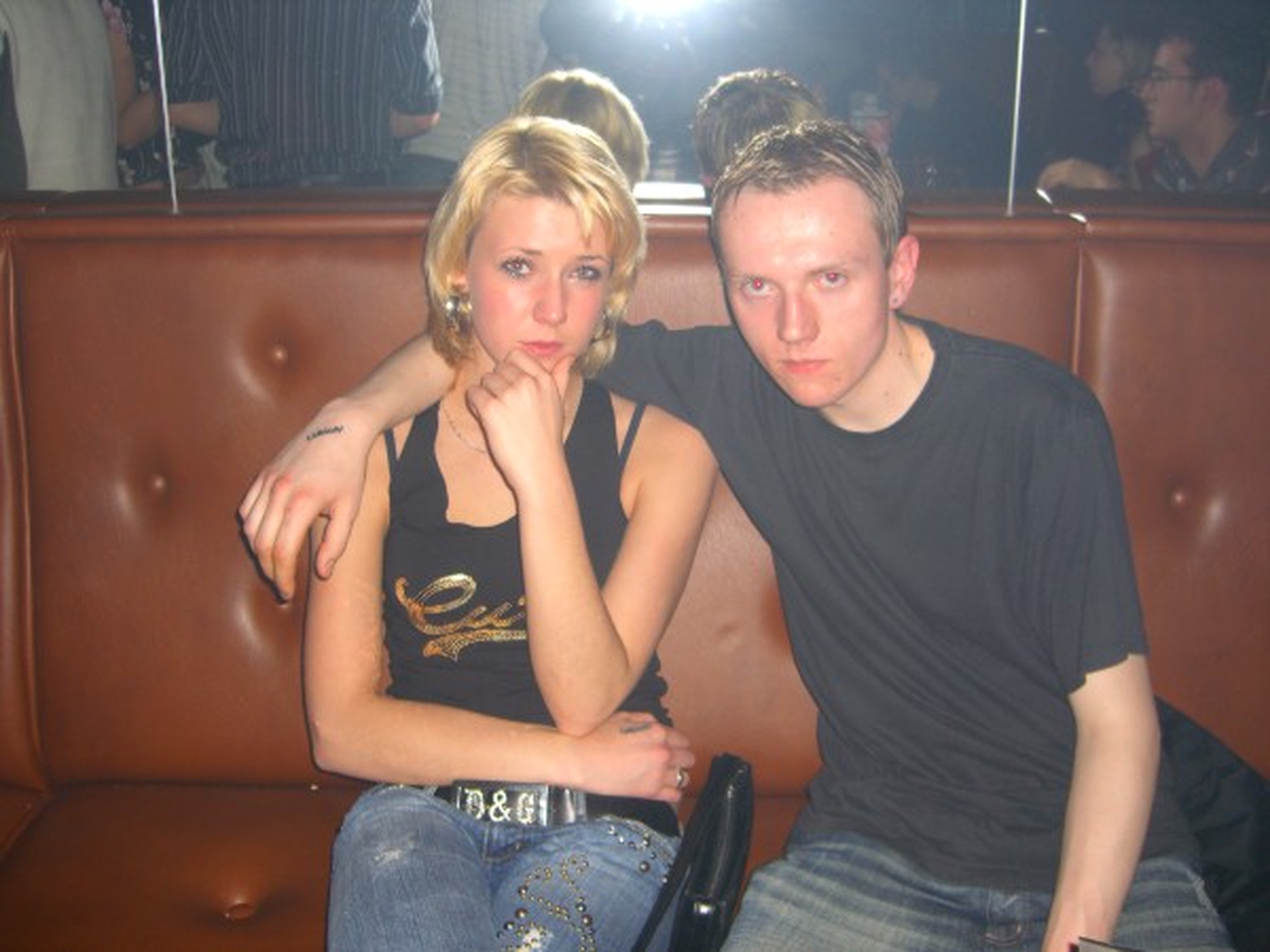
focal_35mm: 38
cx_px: 635
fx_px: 1394
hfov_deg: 49.0
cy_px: 476
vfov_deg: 37.7
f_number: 2.8
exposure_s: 1/60
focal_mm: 7.9
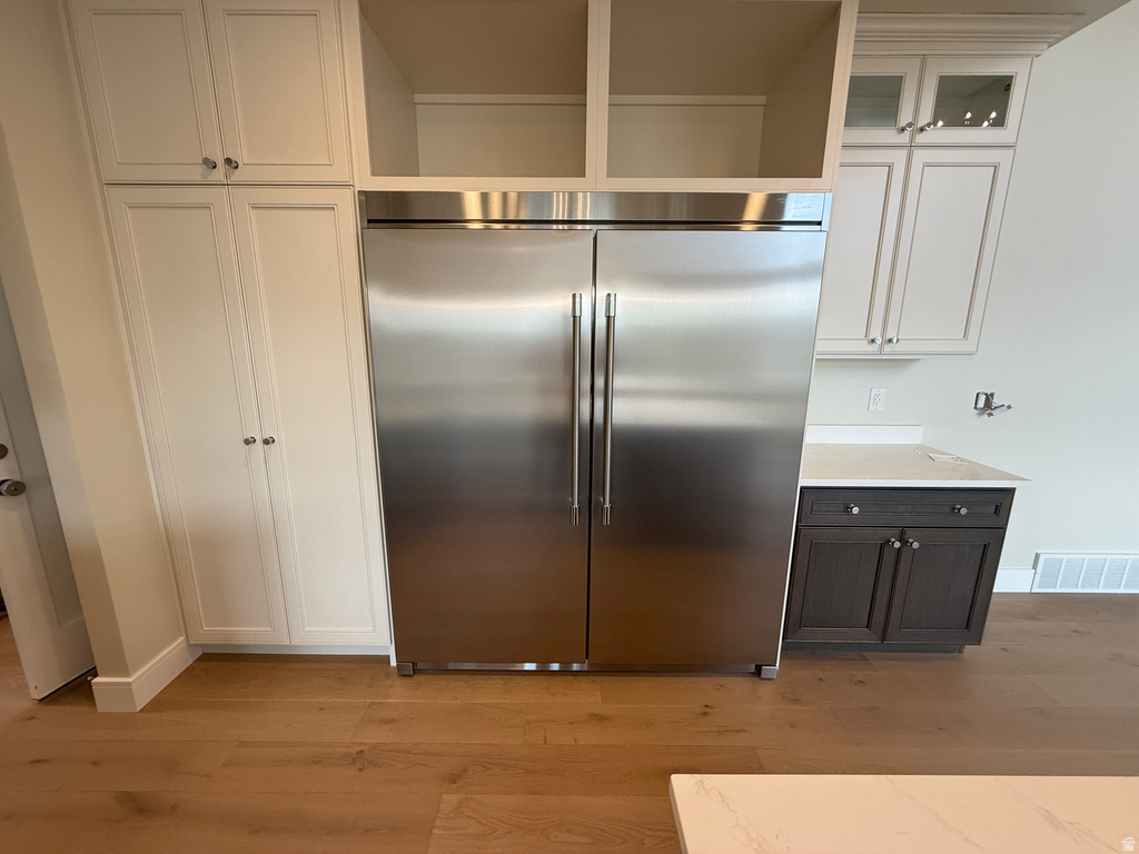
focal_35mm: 14
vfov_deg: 85.7
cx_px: 570
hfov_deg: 102.1
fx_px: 461
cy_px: 427
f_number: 2.2
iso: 200
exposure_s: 1/120
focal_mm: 2.22
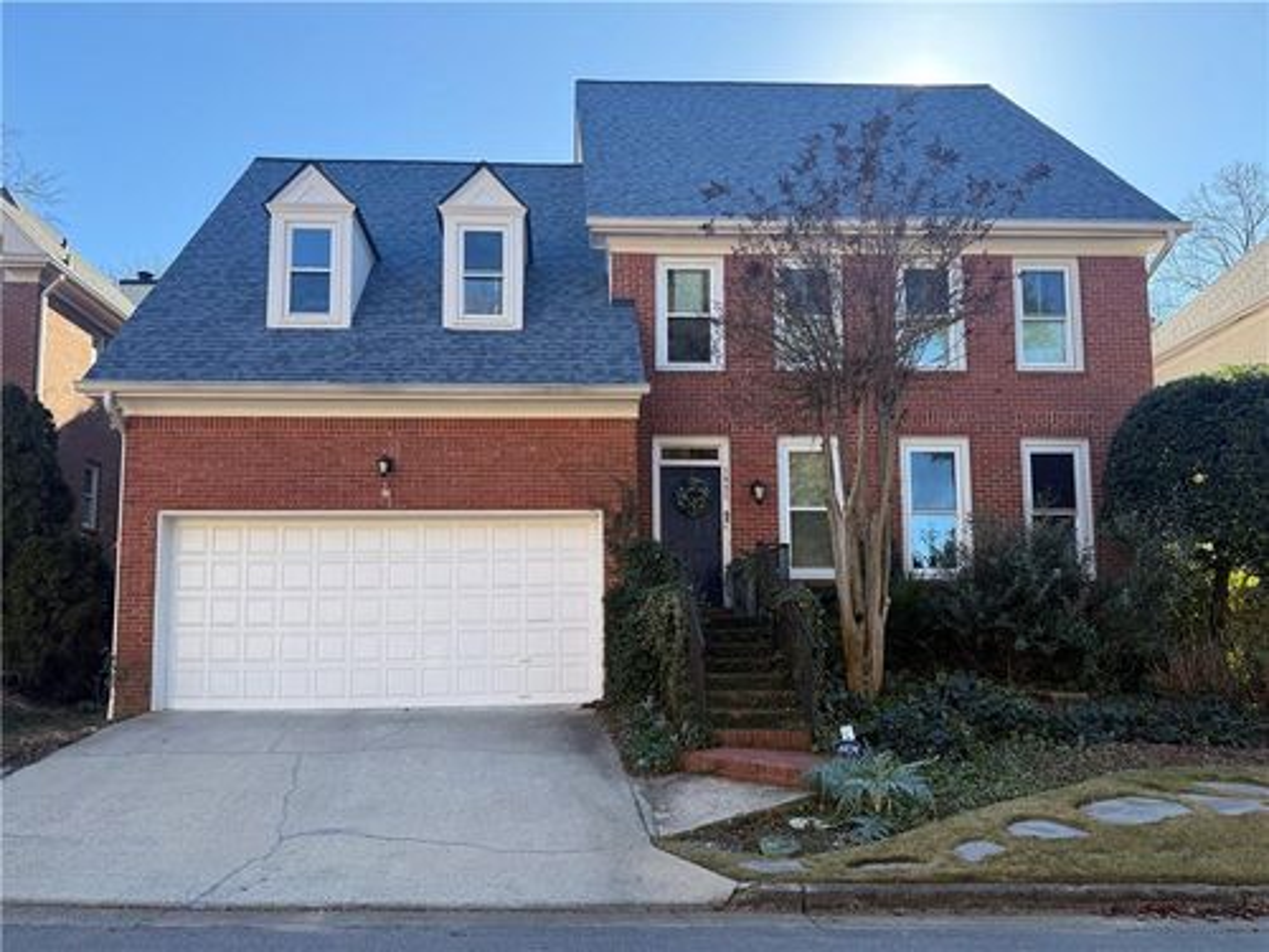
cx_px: 634
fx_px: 880
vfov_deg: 56.8
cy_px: 476
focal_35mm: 24
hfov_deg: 71.6
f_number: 1.78
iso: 100
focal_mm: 6.76
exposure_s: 1/1075
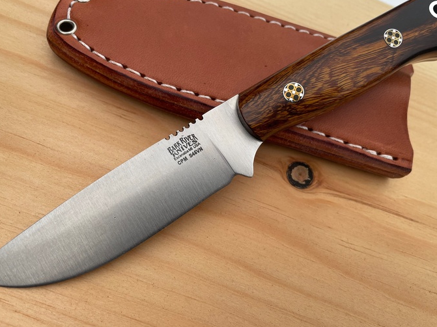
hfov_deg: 58.4
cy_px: 159
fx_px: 391
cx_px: 217
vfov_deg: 45.4
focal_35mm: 31
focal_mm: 4.2
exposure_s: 1/300
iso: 32
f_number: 1.6
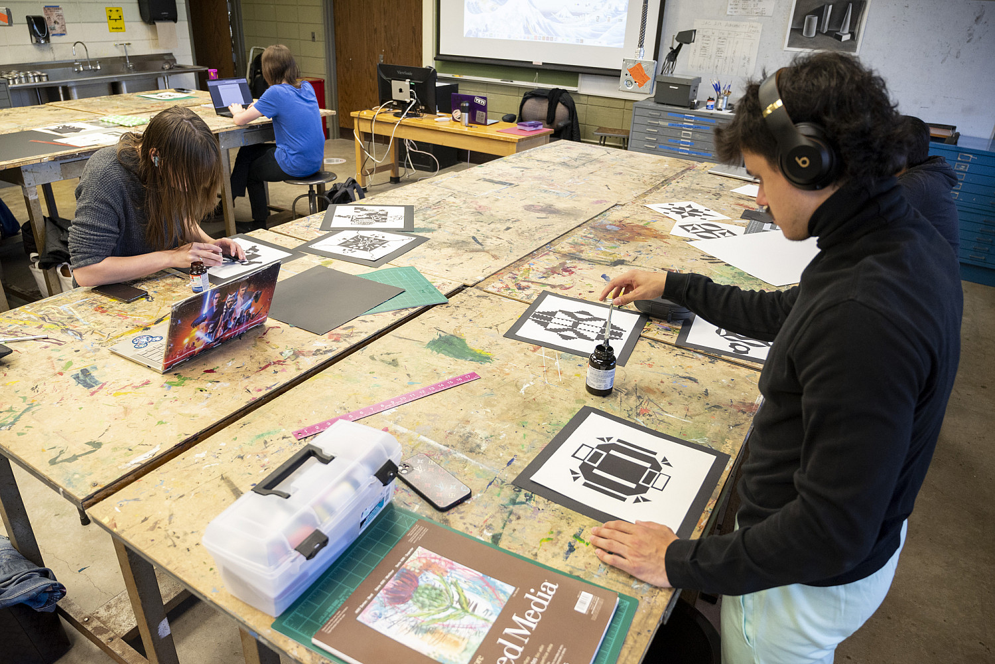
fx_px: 774
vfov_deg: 46.4
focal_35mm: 28
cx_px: 498
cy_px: 332
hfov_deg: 65.5
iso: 1250
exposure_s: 1/125
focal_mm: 28
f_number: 4
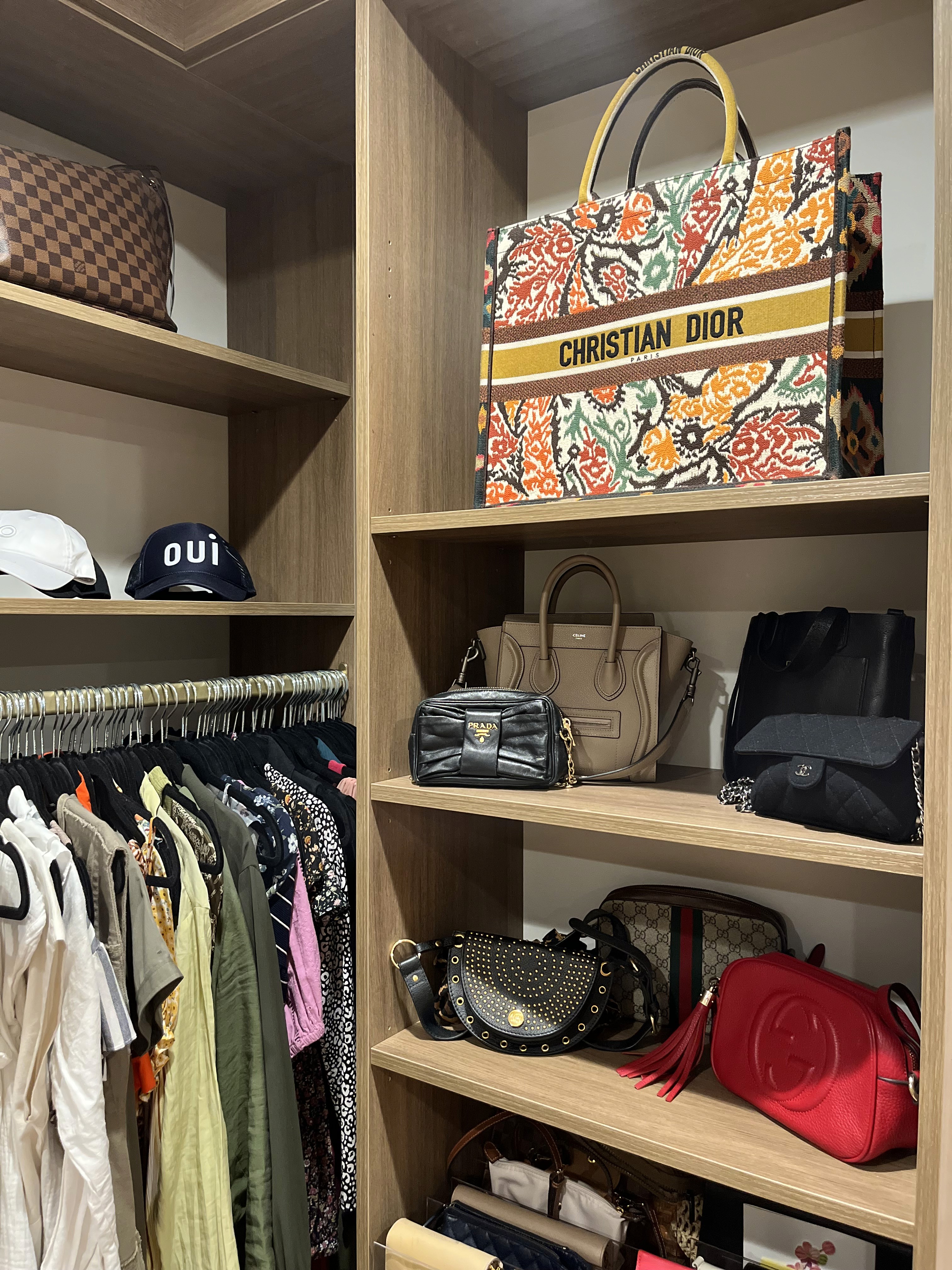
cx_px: 476
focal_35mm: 26
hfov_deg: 53.1
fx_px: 953
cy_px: 635
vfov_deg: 67.3
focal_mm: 5.1
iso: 500
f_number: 1.6
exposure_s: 1/60
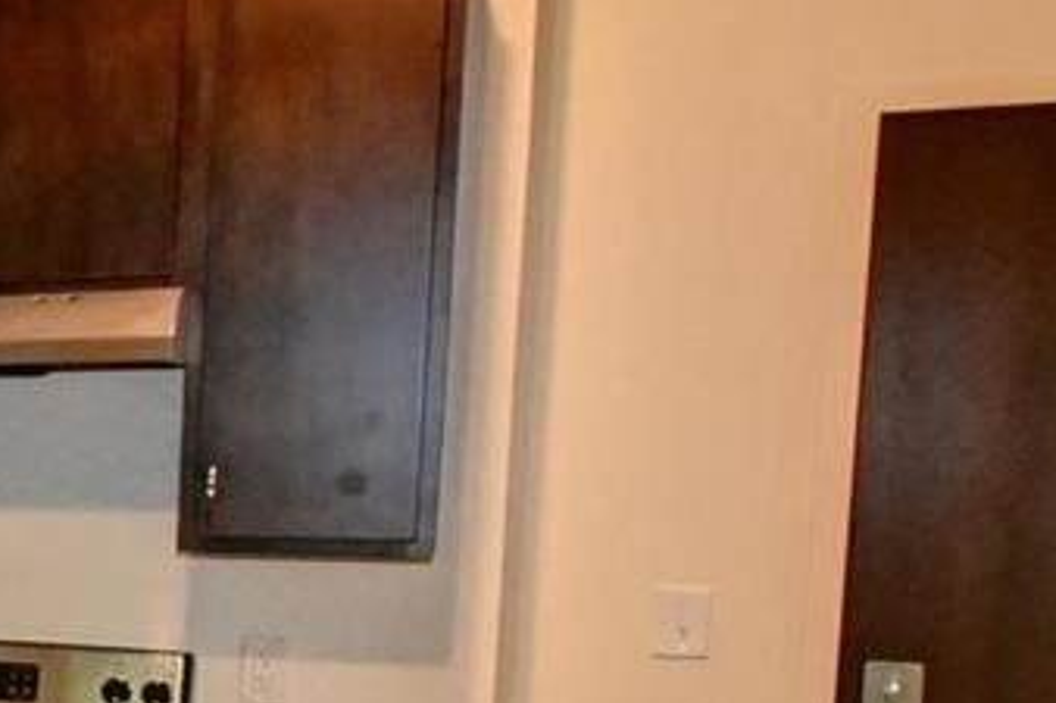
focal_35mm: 71
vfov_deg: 18.9
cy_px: 587
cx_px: -915
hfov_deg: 19.7
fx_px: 2082
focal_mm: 10
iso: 5600
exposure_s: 1/60
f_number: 7.1
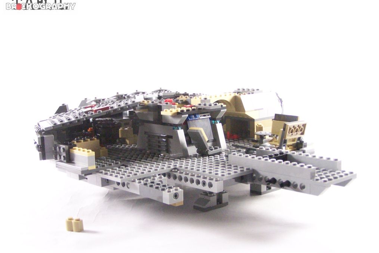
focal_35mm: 59
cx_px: 191
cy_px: 131
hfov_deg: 33.9
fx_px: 621
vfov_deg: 23.0
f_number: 3.1
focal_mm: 9.3
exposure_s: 1/45
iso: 400
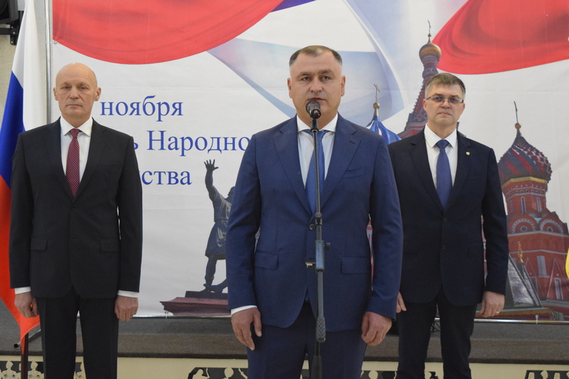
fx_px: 1067
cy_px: 190
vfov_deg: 20.2
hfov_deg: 29.9
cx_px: 284
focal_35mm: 68
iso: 3200
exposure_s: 1/60
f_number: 5
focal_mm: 45
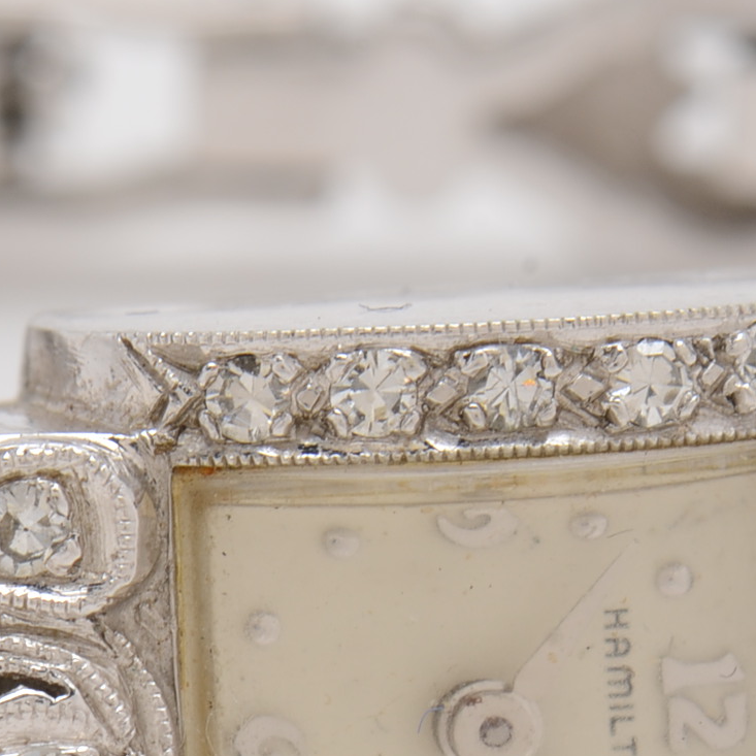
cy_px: 713
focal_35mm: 363
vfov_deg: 4.8
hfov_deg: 4.8
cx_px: -405
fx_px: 8980
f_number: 18
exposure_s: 1/125
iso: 200
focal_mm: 85
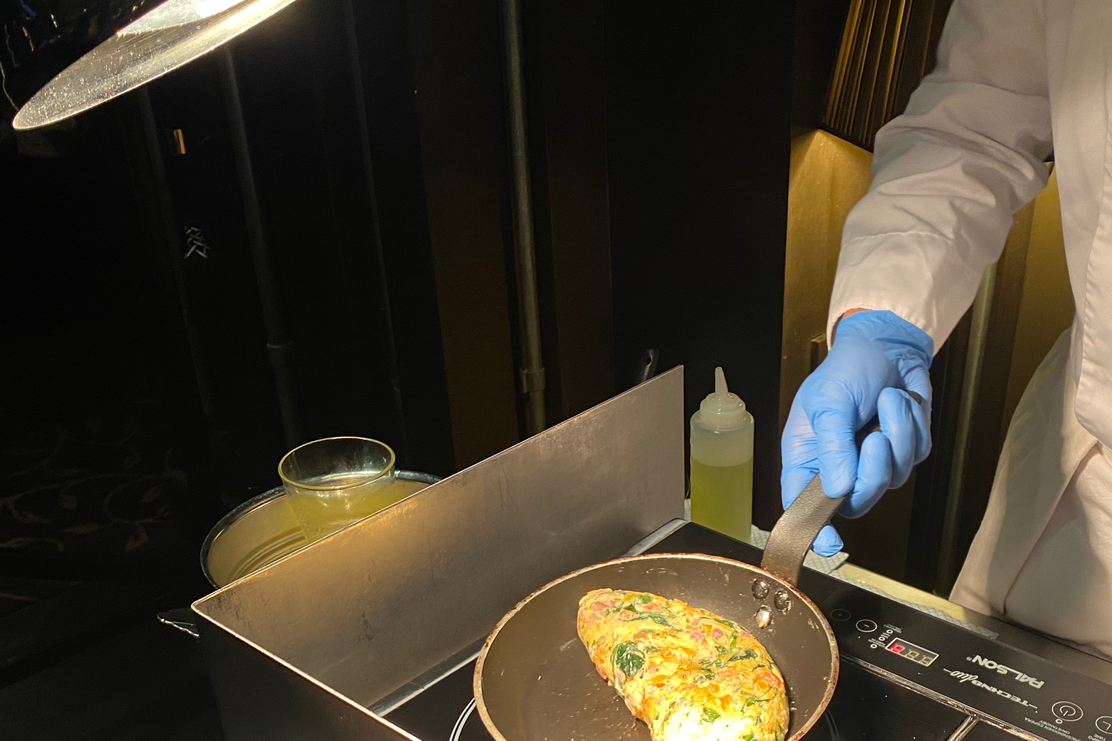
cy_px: 560
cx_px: 709
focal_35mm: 39
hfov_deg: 49.0
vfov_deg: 33.5
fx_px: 1205
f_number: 1.8
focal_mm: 4.25
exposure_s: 1/50
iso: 100
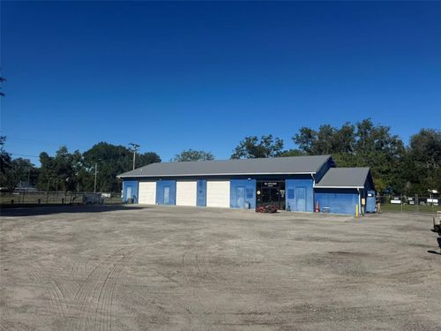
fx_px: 306
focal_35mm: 24
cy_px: 166
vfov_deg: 56.8
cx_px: 220
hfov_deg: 71.6
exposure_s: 1/7937
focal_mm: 6.76
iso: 80
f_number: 1.78
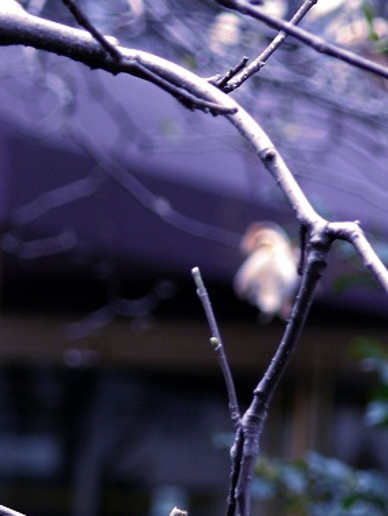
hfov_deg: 3.4
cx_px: -126
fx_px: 6509
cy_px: 277
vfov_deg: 4.5
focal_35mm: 436
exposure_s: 1/60
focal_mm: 38.3
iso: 100
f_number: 3.6
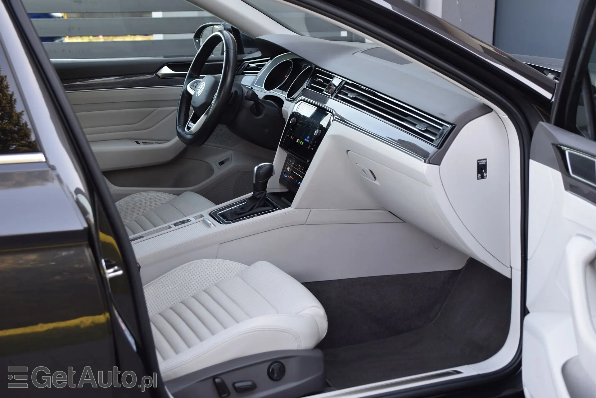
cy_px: 199
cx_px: 298
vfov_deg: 22.6
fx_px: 993
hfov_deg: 33.4
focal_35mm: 60
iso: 320
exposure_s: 1/60
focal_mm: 40
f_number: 4.5
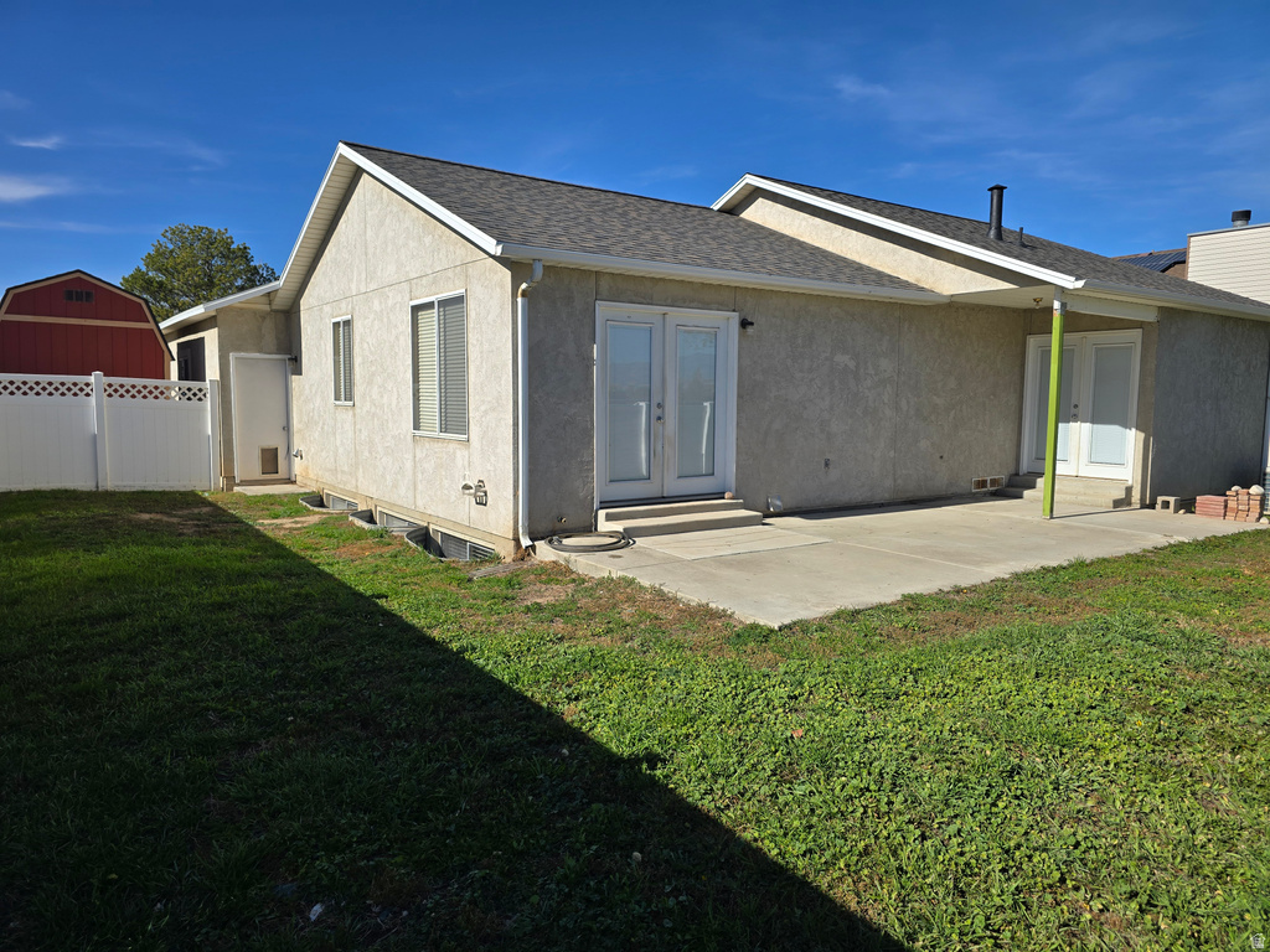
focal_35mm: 23
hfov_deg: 73.9
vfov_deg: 58.9
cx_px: 635
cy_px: 476
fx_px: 844
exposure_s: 1/1036
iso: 12
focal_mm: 6.3
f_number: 1.7
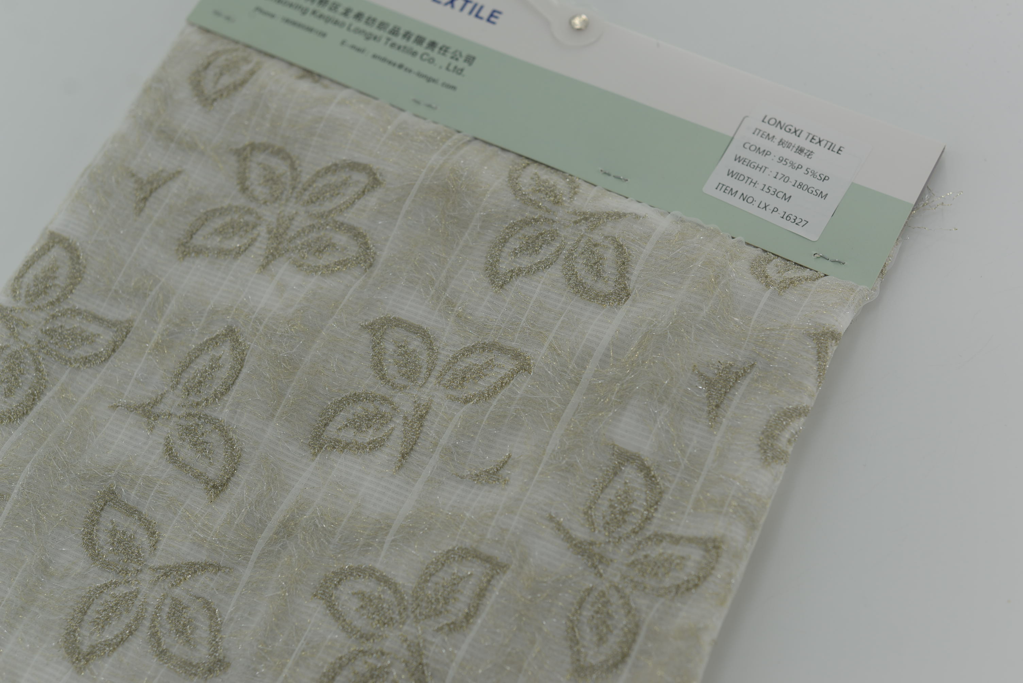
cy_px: 342
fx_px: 1421
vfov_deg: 27.0
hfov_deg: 39.6
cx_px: 512
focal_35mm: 50
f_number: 4
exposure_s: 1/250
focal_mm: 50
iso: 100
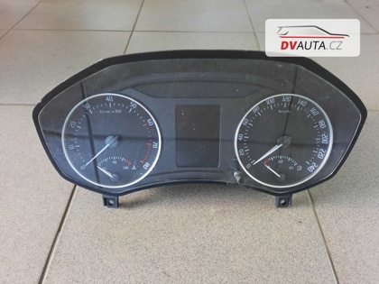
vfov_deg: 54.9
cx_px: 190
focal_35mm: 25
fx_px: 274
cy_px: 142
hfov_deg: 69.4
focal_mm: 4.6
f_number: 2
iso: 500
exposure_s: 1/24
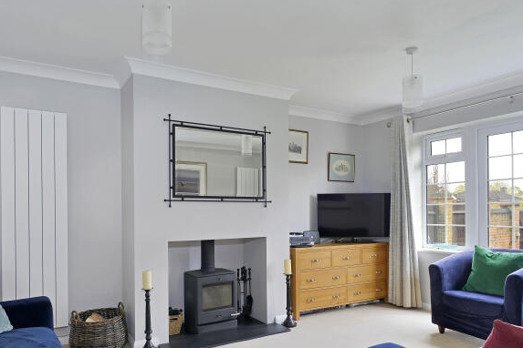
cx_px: 237
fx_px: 363
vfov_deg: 50.9
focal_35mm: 25
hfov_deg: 71.4
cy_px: 214
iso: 400
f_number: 7.1
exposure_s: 1/60
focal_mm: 14
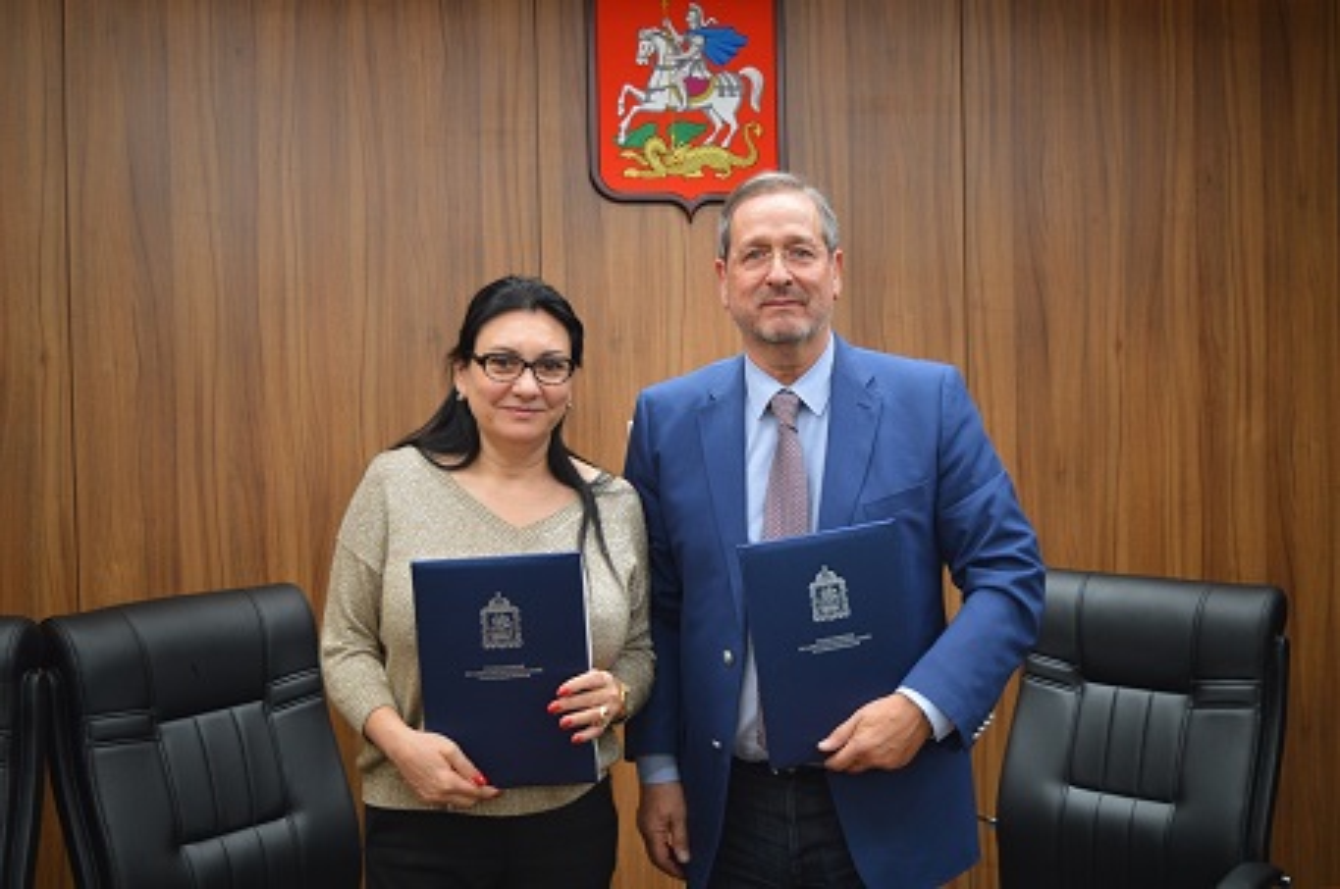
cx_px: 670
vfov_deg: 32.9
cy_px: 444
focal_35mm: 40
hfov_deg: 48.0
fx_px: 1505
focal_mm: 27
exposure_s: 1/25
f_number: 4
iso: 400
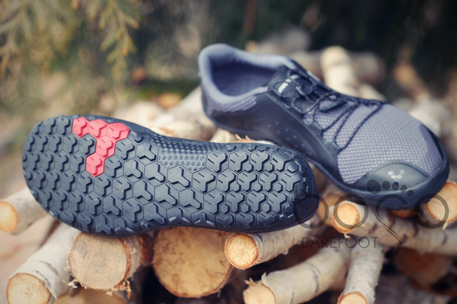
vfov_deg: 10.2
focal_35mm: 135
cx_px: 228
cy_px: 152
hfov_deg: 15.2
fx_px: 1713
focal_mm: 90
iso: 200
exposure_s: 1/180
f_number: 2.8
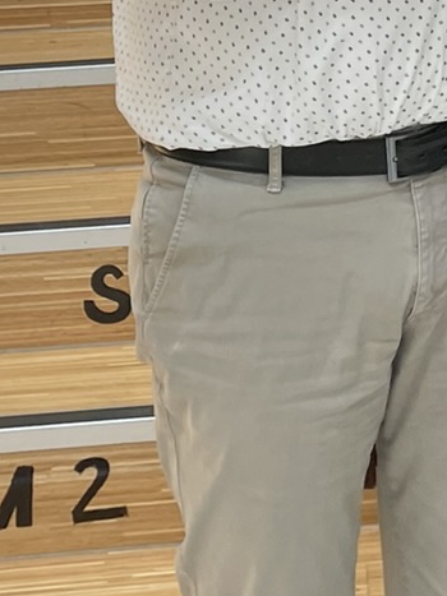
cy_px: -346
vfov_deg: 15.6
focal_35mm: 114
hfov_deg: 12.6
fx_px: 1964
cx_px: 550
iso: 50
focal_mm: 4.2
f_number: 1.6
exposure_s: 1/245
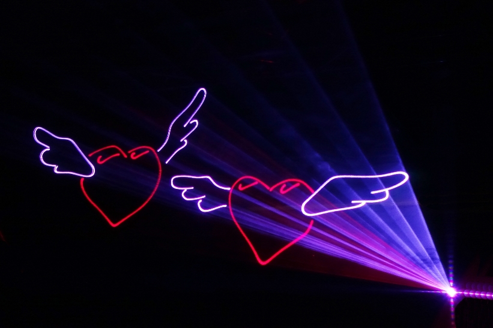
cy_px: 164
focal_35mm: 52
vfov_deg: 26.0
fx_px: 712
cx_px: 246
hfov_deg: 38.2
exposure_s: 1/8
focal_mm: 19.1
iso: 2000
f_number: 11
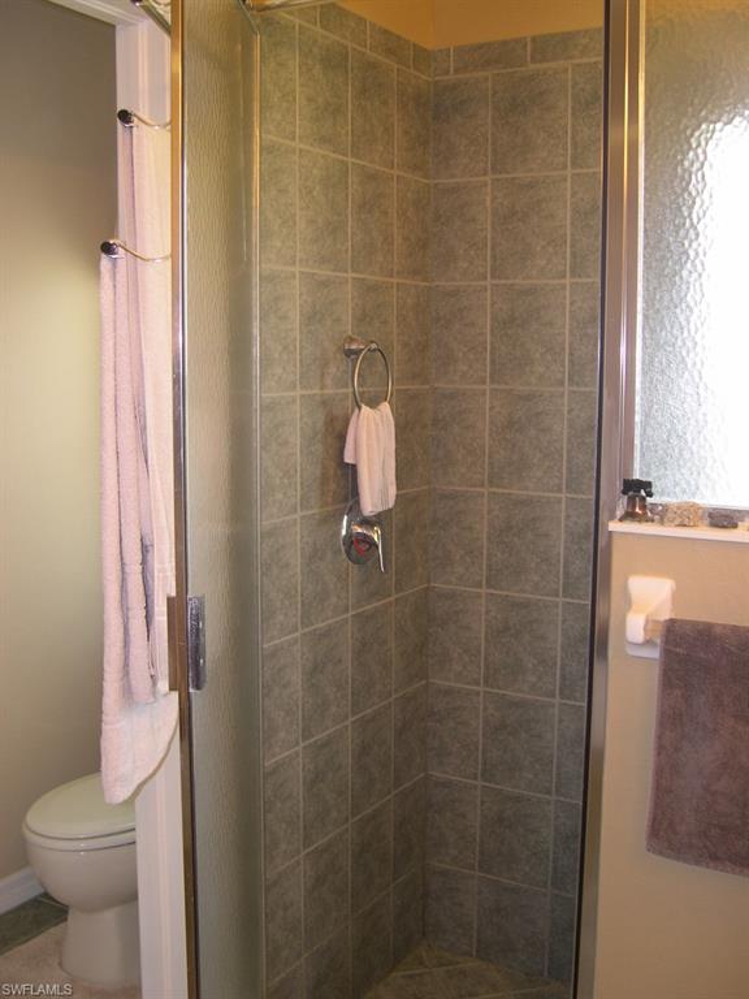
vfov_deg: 49.0
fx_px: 1096
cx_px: 374
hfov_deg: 37.7
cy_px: 500
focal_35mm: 38
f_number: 2.8
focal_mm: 8
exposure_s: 1/30
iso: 100
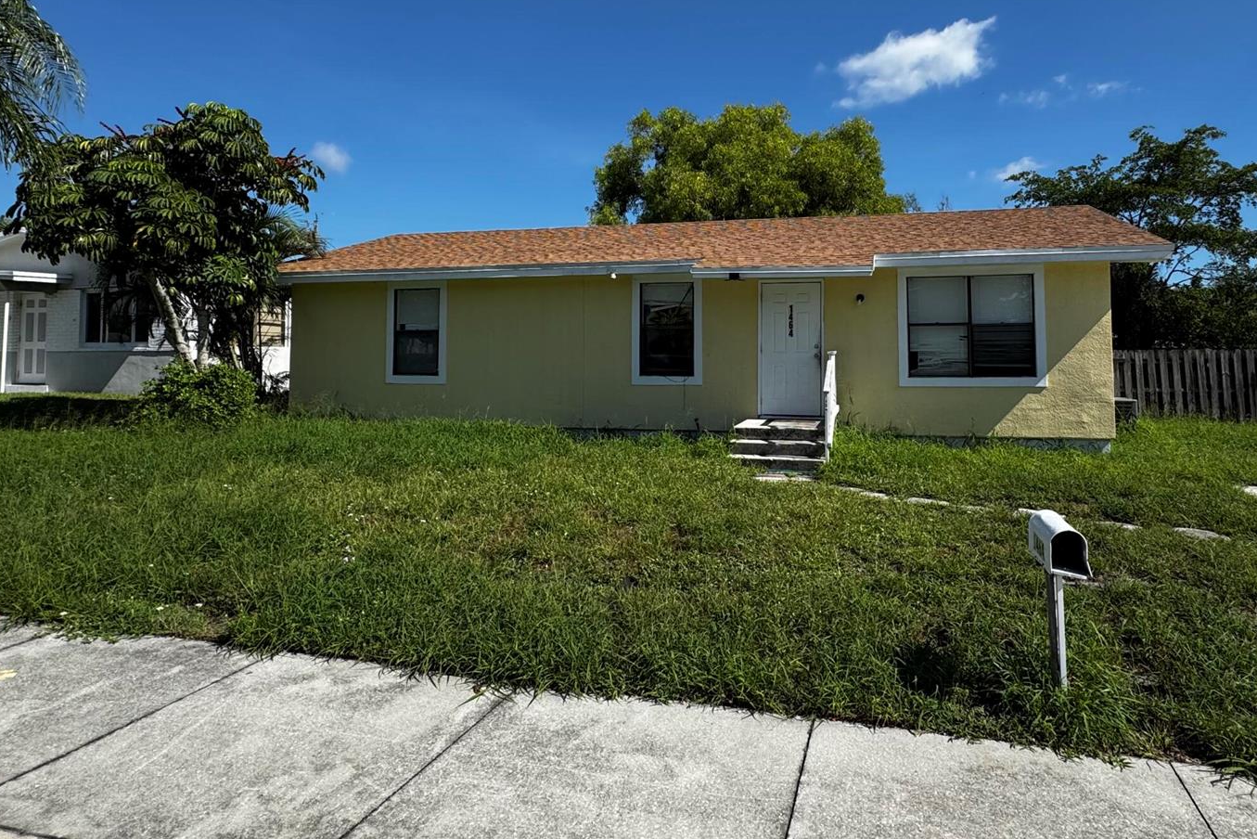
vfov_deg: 56.6
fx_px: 768
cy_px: 320
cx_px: 717
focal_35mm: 22
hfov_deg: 78.1
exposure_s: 1/1789
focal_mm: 2.22
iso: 50
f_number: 2.2
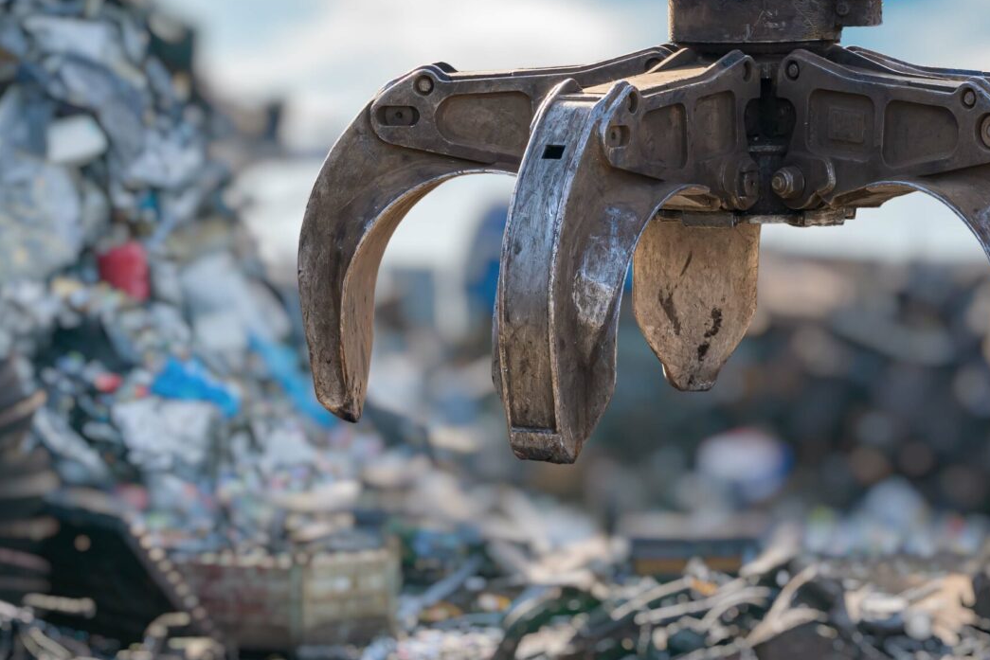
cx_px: 530
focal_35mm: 63
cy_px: 322
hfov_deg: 31.9
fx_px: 1733
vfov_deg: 21.6
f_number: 6.3
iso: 100
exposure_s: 1/320
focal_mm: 28
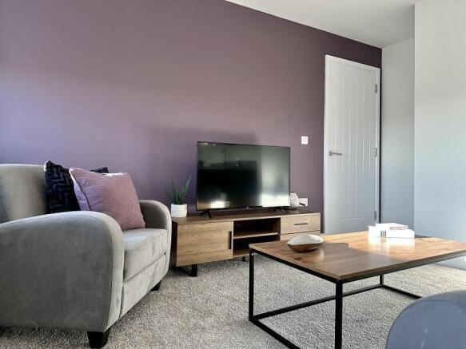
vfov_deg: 56.8
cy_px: 174
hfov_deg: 71.6
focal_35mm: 24
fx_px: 323
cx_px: 233
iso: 50
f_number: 1.78
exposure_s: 1/100
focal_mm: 6.86
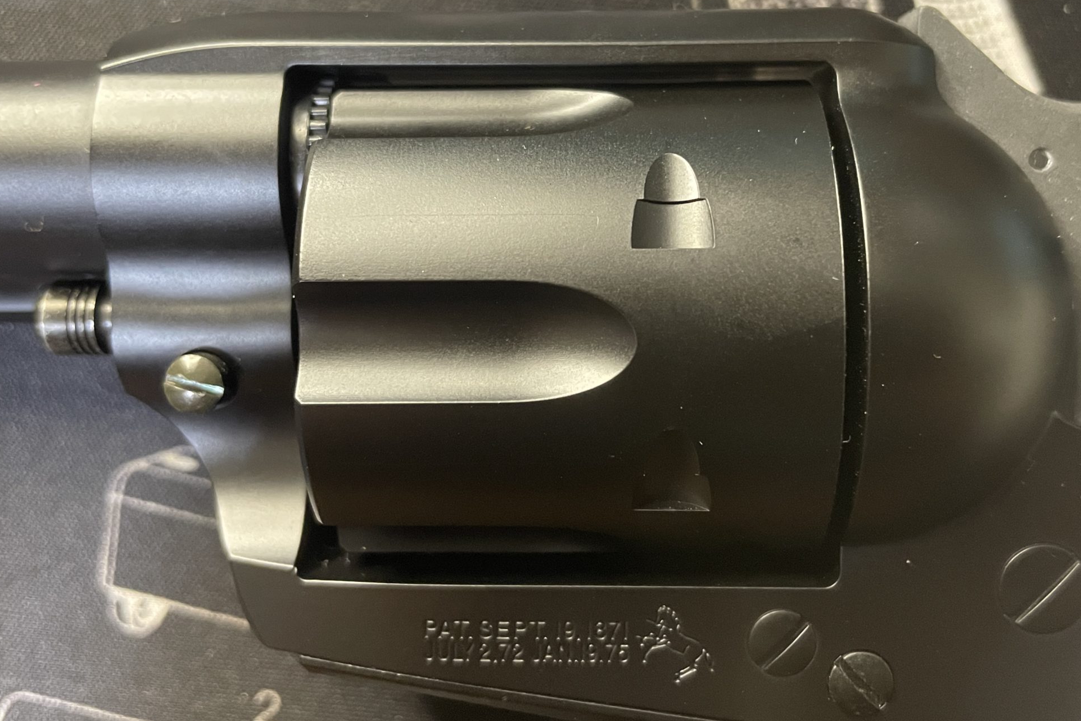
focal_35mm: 36
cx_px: 597
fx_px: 1081
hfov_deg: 53.0
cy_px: 265
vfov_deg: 36.6
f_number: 1.6
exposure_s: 1/33
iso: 500
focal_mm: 4.2
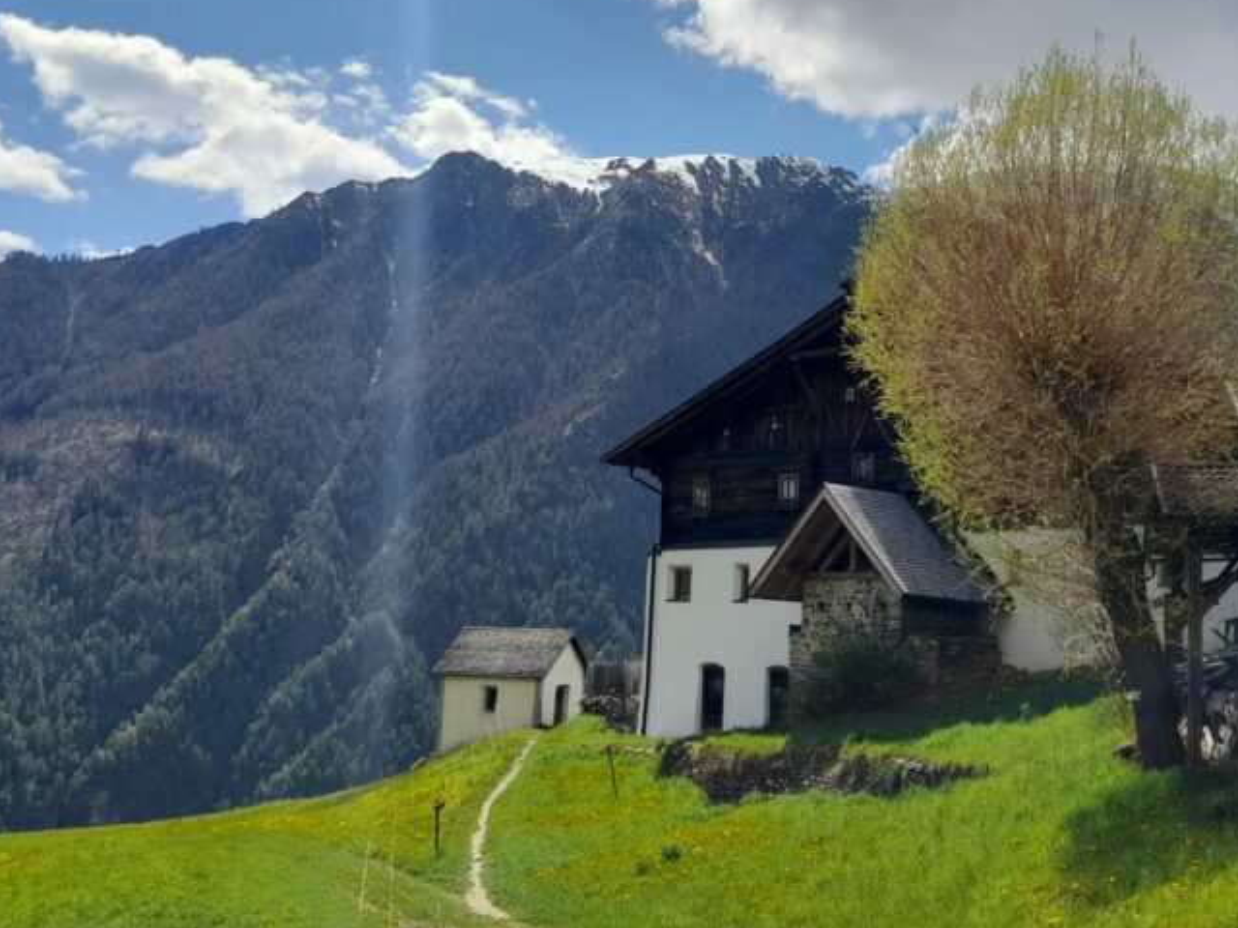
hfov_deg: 46.6
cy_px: 373
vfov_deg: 35.8
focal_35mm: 40
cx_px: 723
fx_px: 1431
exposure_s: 1/1121
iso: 20
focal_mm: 4.6
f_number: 2
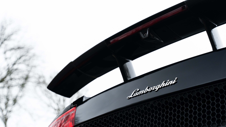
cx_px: 113
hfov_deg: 38.7
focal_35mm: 54
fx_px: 322
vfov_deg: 22.3
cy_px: 72
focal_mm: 50.7
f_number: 4.5
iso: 1250
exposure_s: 1/640
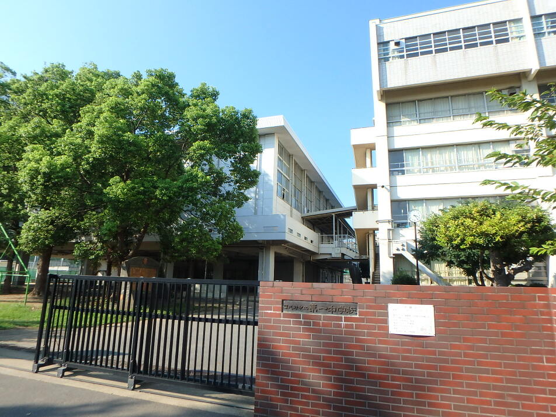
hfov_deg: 79.0
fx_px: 337
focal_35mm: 21
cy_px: 208
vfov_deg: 63.4
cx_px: 278
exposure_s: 1/640
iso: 125
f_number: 3.5
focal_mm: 3.7
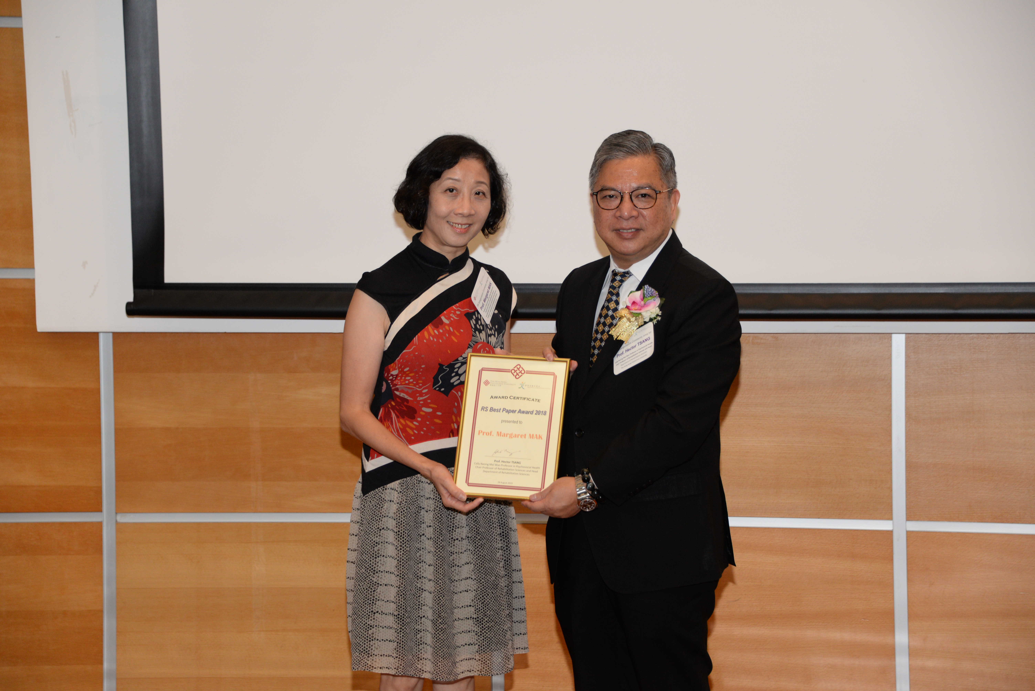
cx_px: 518
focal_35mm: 105
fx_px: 3020
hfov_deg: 19.4
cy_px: 346
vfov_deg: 13.1
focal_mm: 105
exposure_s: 1/125
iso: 1100
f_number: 5.3
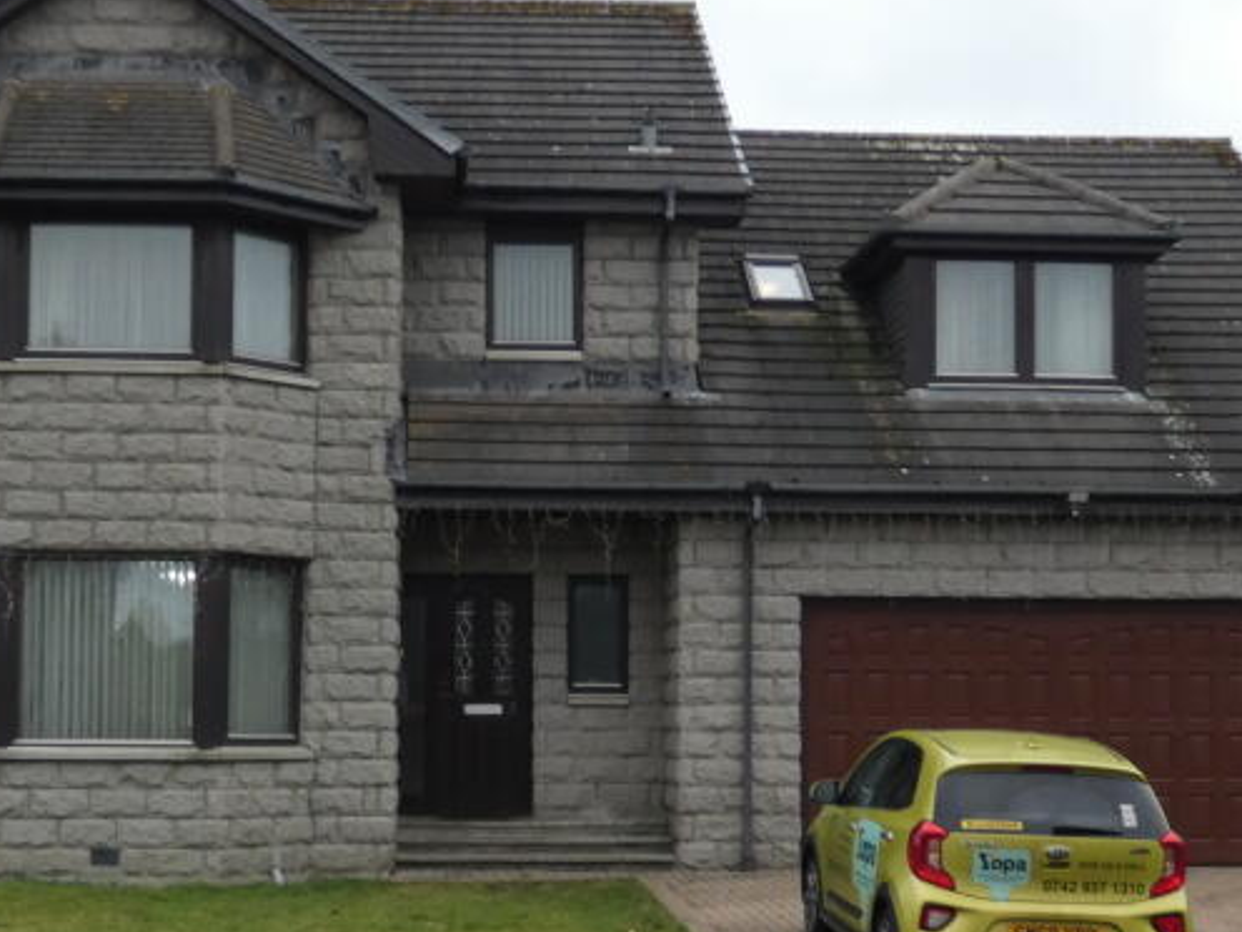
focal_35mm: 64
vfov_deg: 22.8
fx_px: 2296
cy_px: 621
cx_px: 528
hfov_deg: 30.2
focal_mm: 5.5
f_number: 3.3
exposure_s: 1/80
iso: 320
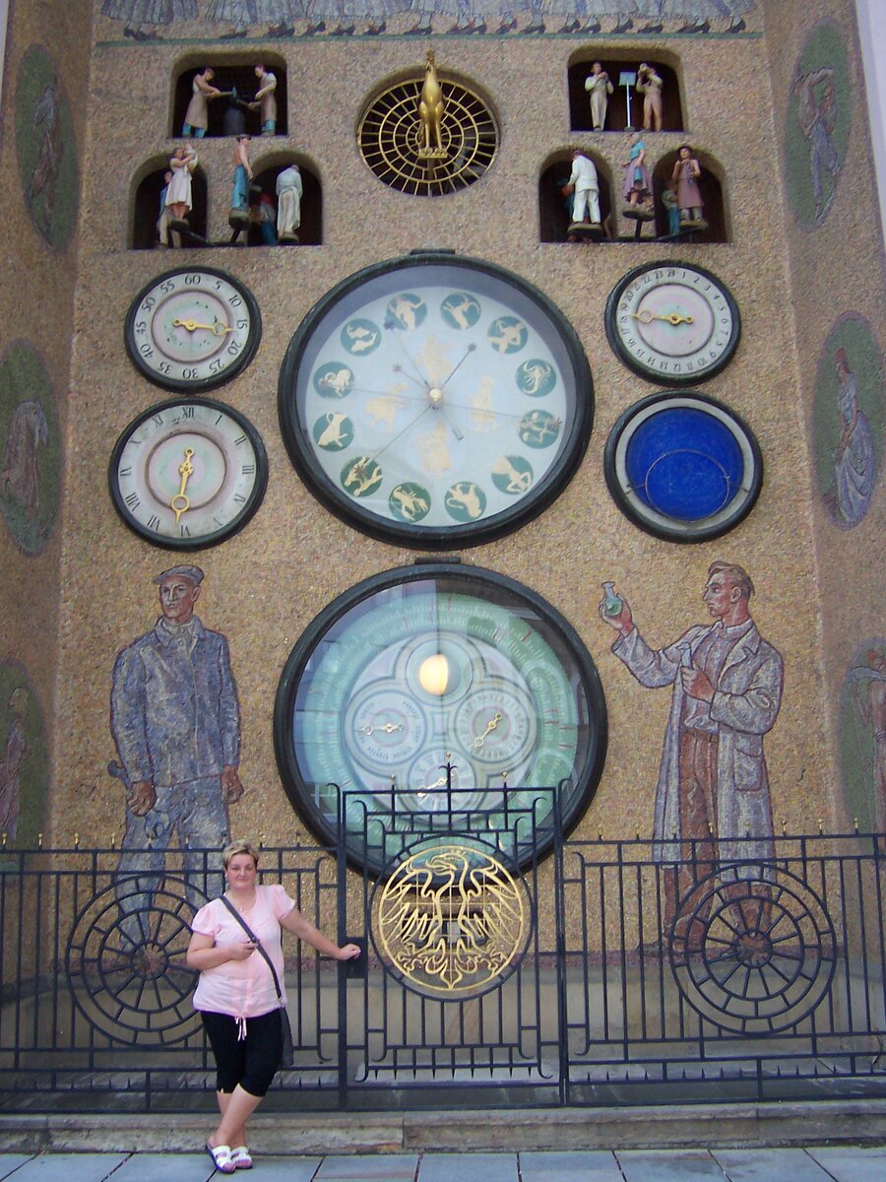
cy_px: 591
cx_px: 443
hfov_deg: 40.7
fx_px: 1194
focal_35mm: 35
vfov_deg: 52.6
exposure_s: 1/30
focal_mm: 5.6
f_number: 2.8
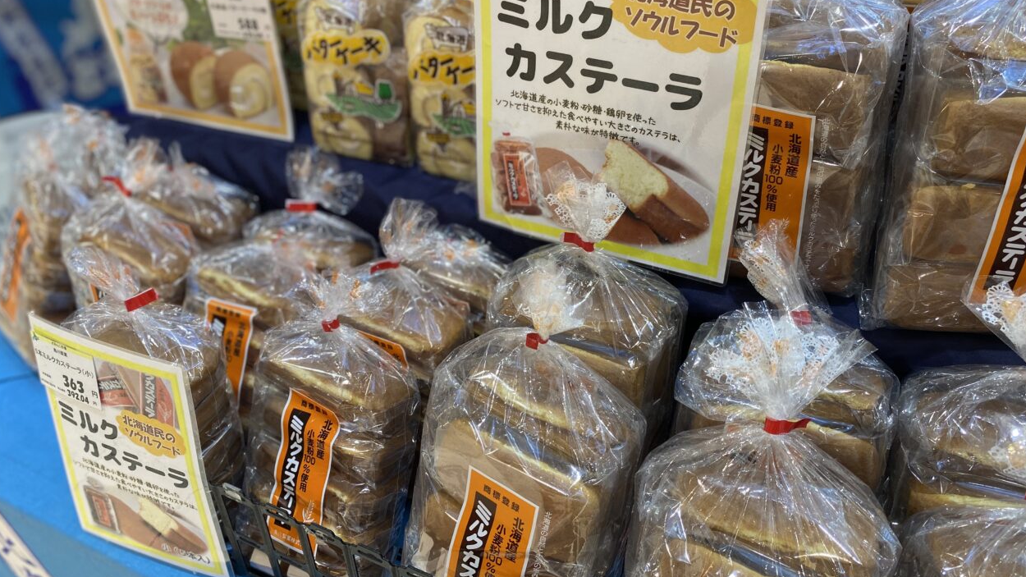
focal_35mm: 29
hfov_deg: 66.1
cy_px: 239
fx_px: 789
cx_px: 513
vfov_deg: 40.0
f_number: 1.8
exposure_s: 1/50
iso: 80
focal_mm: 4.25
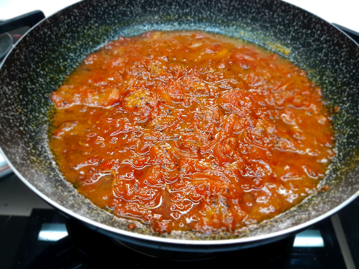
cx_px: 180
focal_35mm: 26
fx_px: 270
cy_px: 134
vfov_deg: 53.1
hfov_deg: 67.3
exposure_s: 1/50
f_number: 1.7
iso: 200
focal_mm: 4.2
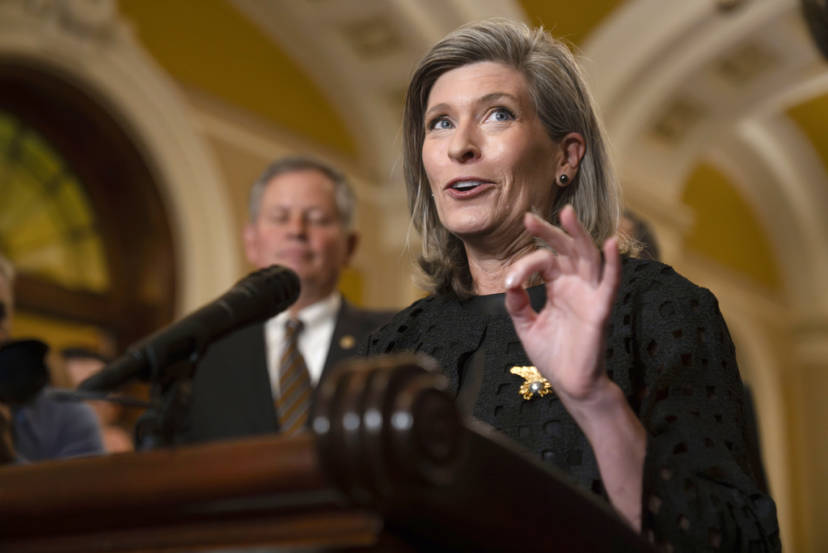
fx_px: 1610
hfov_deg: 28.8
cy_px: 276
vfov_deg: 19.5
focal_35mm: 70
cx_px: 414
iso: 5000
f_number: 2.8
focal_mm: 70
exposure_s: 1/400
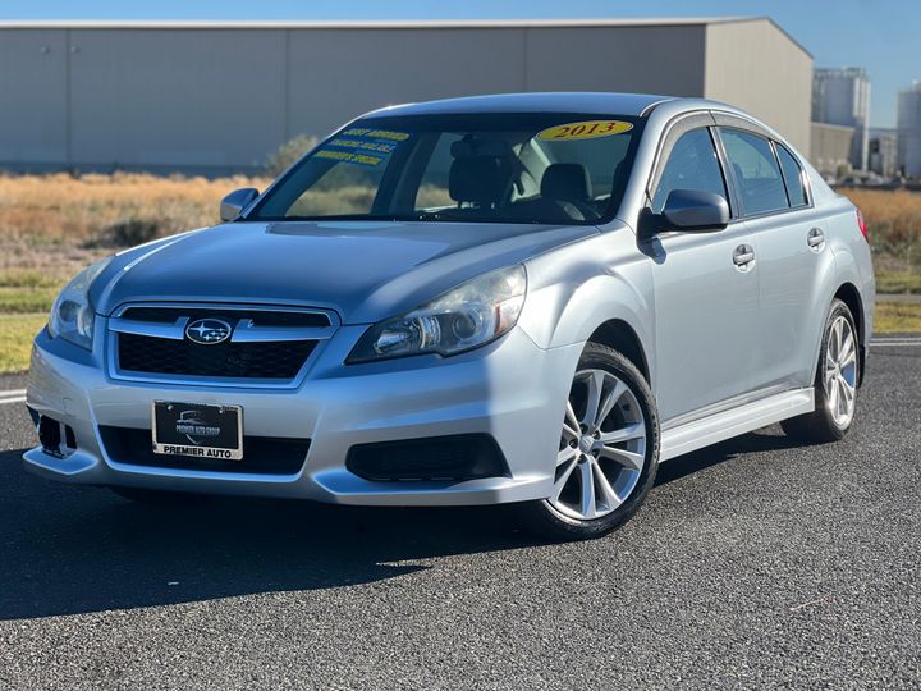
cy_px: 346
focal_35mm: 77
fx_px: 2049
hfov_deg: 25.3
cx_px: 460
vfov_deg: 19.1
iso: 32
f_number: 2.8
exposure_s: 1/708
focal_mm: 9
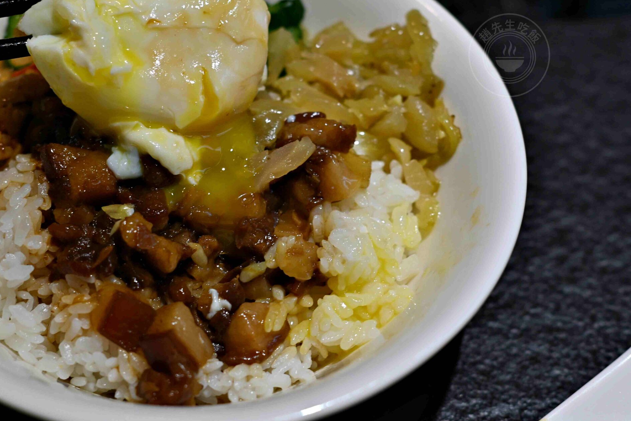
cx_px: 262
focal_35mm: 102
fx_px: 1788
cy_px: 193
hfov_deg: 20.0
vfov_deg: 13.4
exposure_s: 1/200
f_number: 2.8
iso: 100
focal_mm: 50
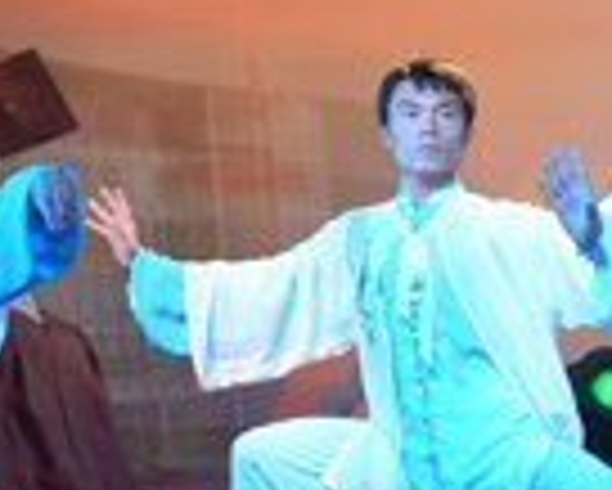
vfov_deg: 5.4
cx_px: 1107
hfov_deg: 6.5
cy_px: 198
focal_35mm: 289
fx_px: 5234
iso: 400
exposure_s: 1/100
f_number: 5
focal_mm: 35
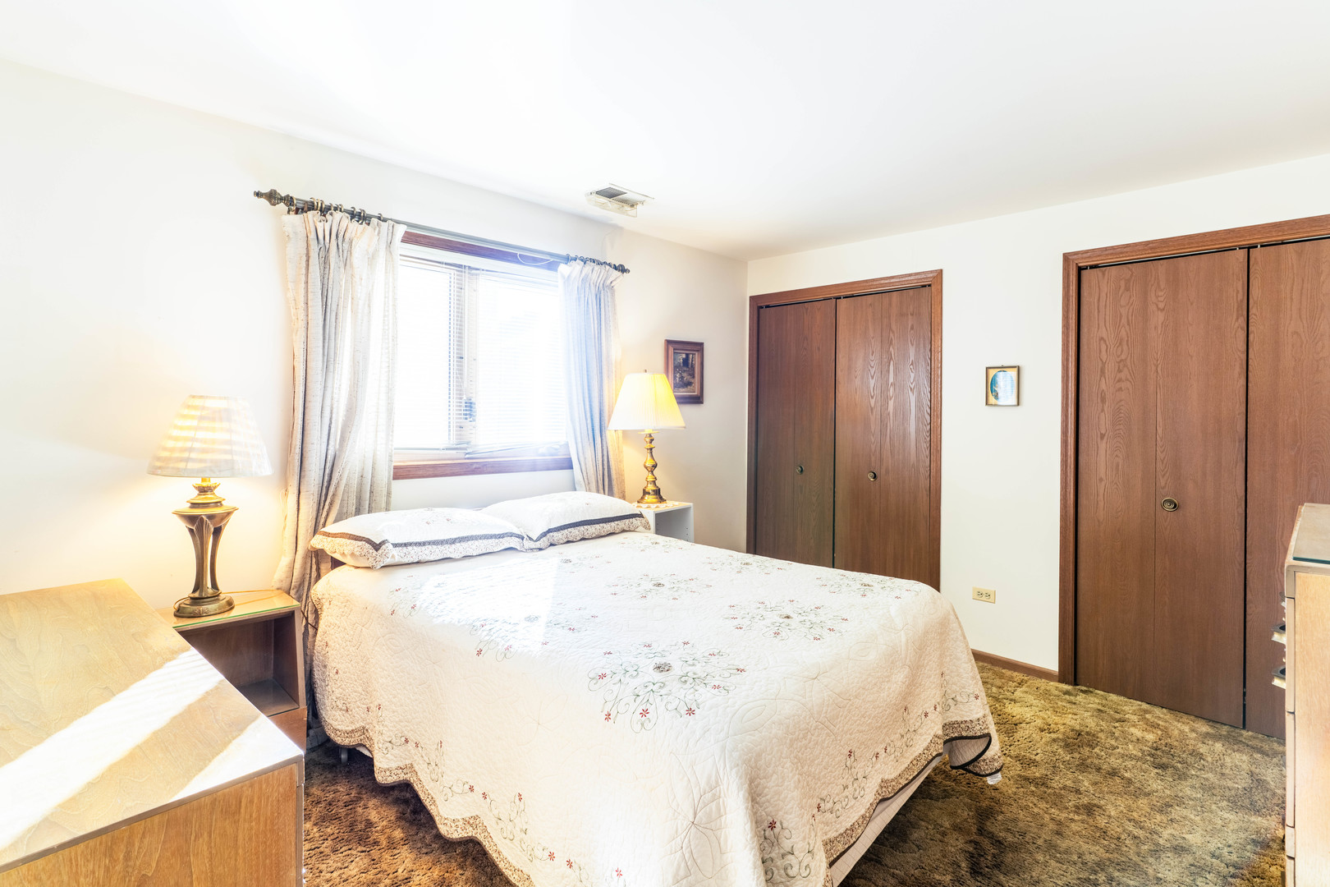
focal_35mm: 17
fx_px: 628
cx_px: 665
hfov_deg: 93.3
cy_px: 444
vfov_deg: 70.4
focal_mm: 17
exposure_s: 1/30
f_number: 9
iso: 125
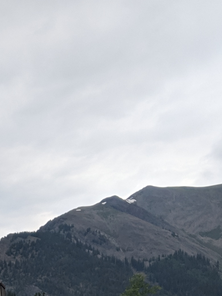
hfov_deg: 13.0
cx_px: -149
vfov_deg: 17.3
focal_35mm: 105
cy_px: 410
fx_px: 898
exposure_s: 1/1376
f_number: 1.8
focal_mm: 4.44
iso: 49
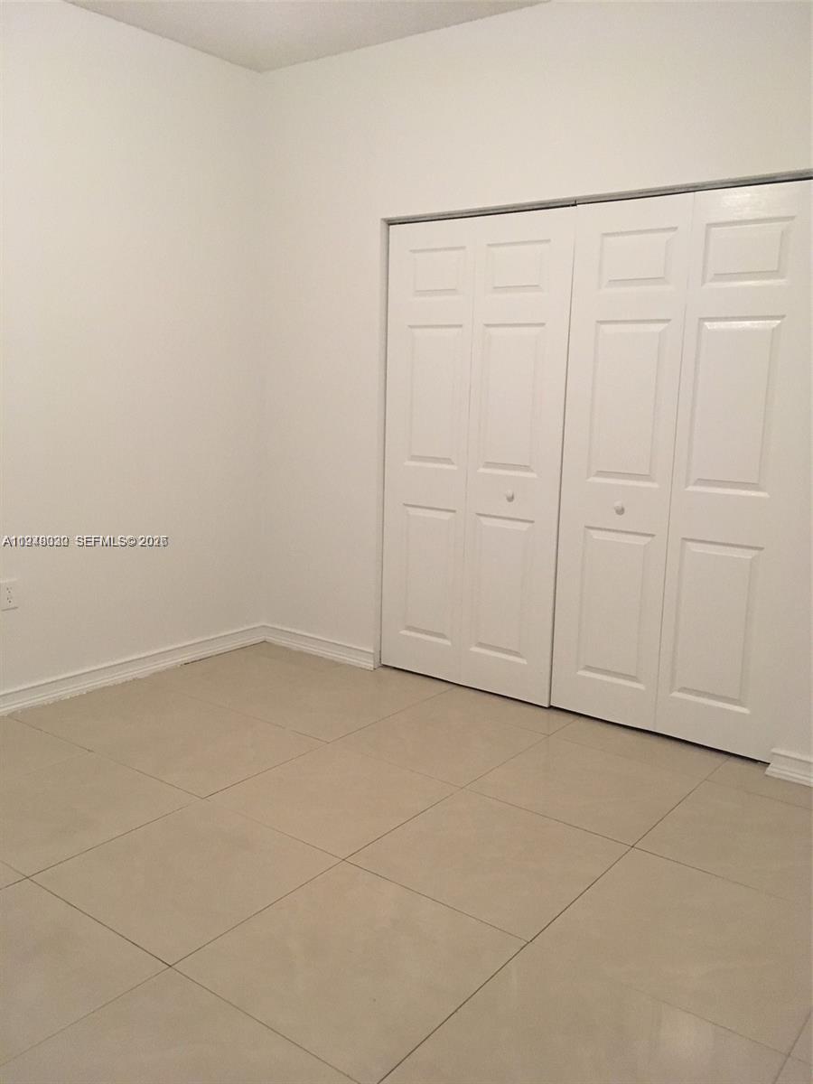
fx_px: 908
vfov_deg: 61.7
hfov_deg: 48.2
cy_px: 542
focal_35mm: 29
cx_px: 406
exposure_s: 1/30
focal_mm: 4.15
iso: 125
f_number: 2.2
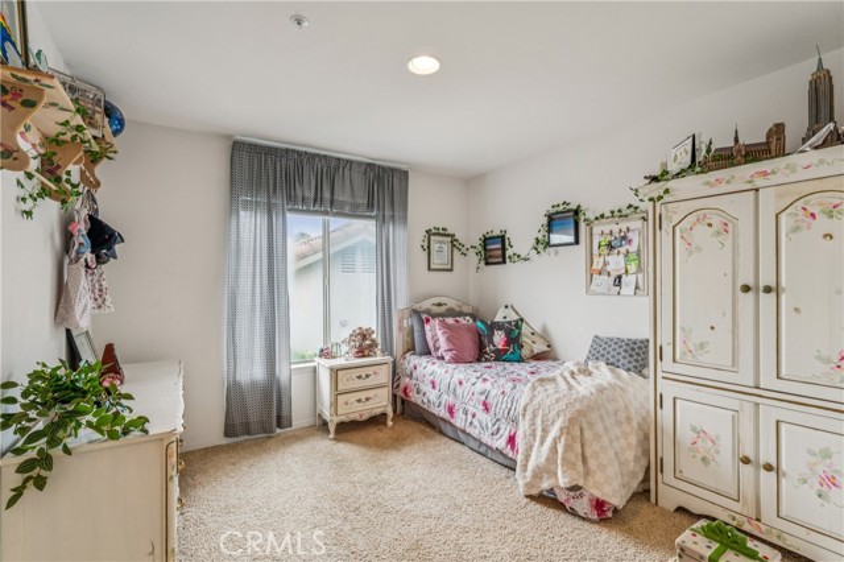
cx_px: 422
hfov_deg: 95.4
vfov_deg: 72.3
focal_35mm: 16
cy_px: 281
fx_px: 384
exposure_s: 1/3.33
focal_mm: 16.4
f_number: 13
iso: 100
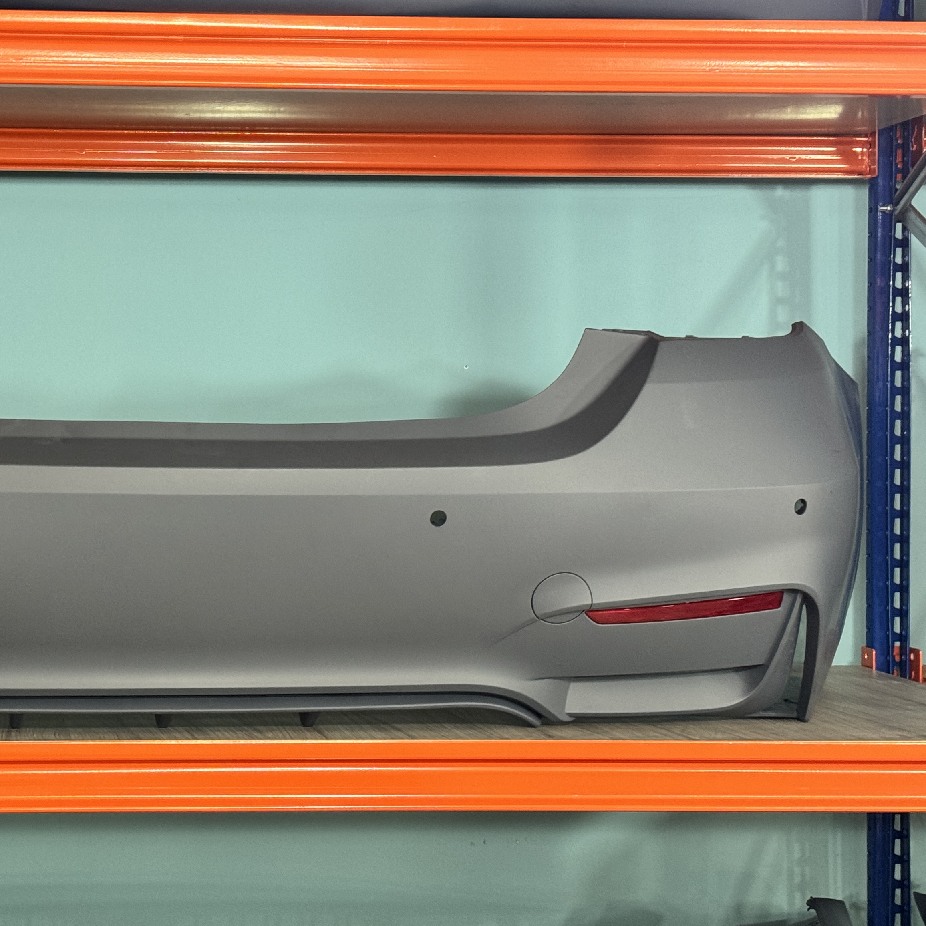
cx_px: 151
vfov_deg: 23.3
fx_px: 2240
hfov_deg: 22.9
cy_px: 392
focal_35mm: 74
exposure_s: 1/33
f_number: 1.78
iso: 200
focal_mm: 6.76
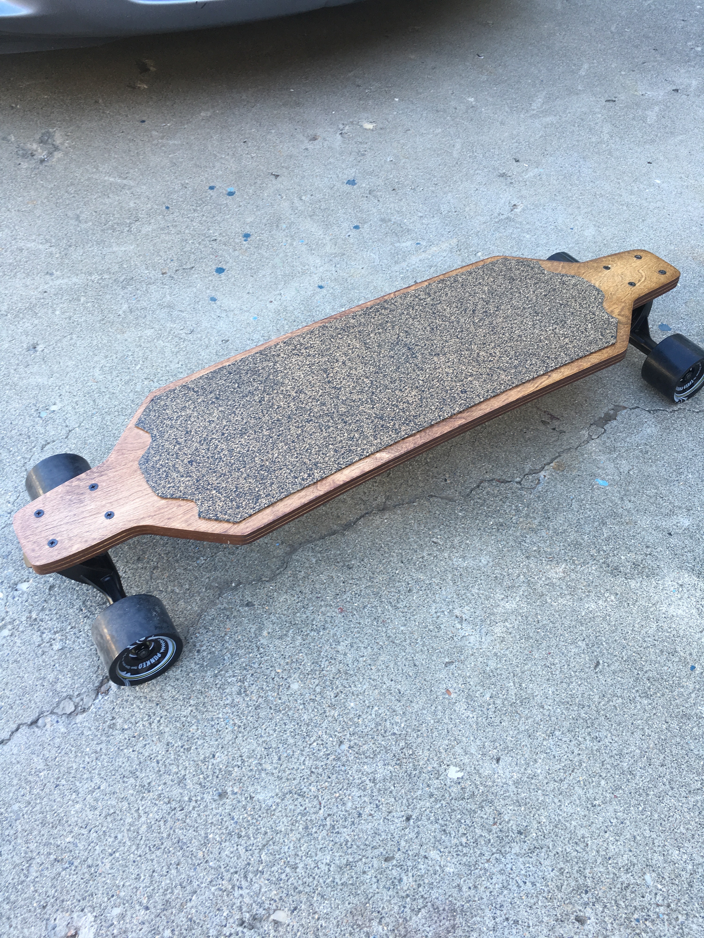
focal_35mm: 29
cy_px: 469
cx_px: 352
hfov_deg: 48.2
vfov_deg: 61.7
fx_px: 786
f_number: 2.2
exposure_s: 1/60
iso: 25
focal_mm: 4.15
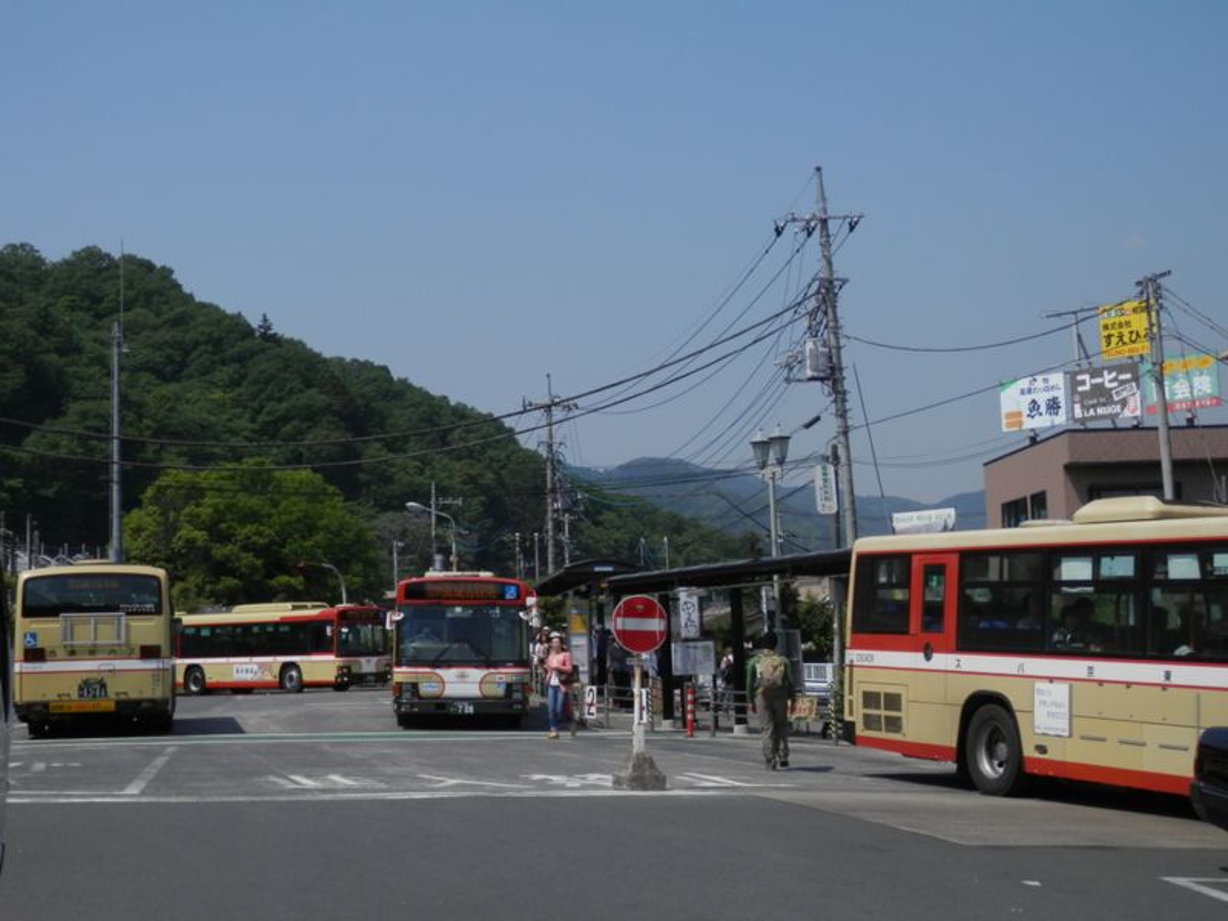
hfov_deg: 35.5
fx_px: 1916
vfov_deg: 27.0
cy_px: 460
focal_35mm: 54
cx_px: 614
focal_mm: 9.8
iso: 80
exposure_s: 1/160
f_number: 11.6
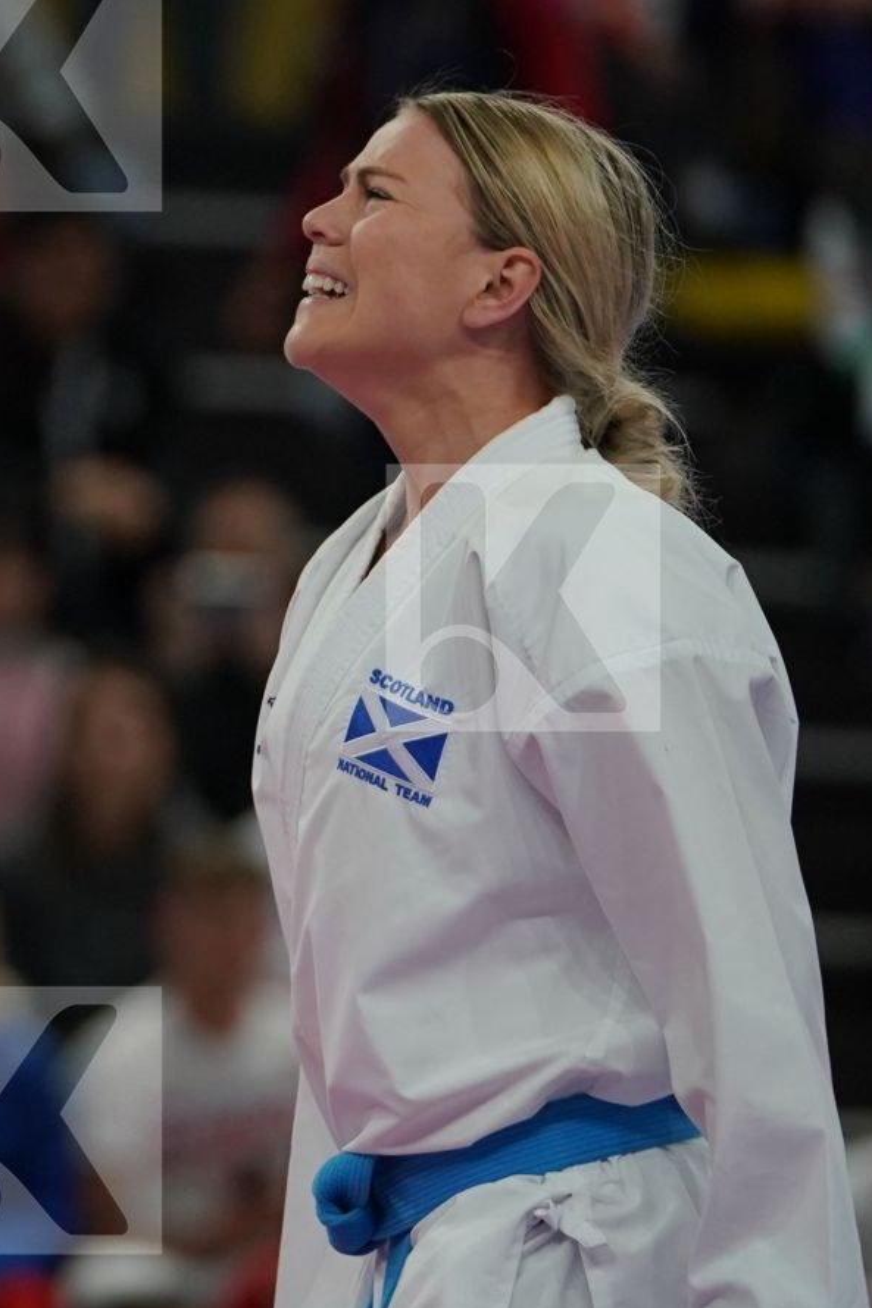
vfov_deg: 3.9
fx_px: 19045
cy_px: 598
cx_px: 25
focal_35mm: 524
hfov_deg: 2.6
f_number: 2.8
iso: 1000
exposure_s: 1/1000
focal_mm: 173
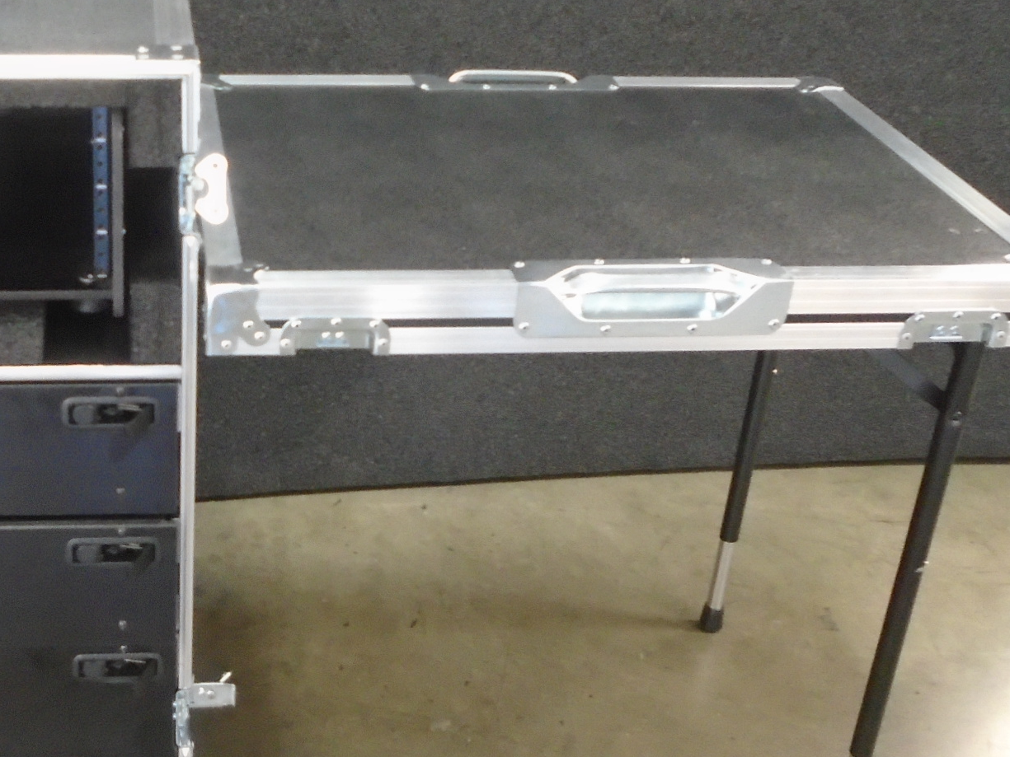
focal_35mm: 55
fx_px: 1605
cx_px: 196
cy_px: 447
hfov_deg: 33.9
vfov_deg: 26.5
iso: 400
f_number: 3.2
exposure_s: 1/10
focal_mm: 4.6
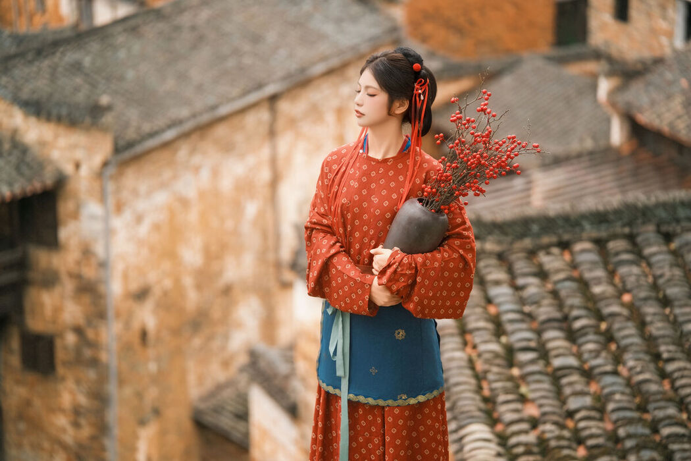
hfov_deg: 17.5
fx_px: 2246
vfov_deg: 11.7
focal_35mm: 117
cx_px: 346
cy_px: 230
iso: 320
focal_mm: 117
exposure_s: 1/160
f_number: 2.8
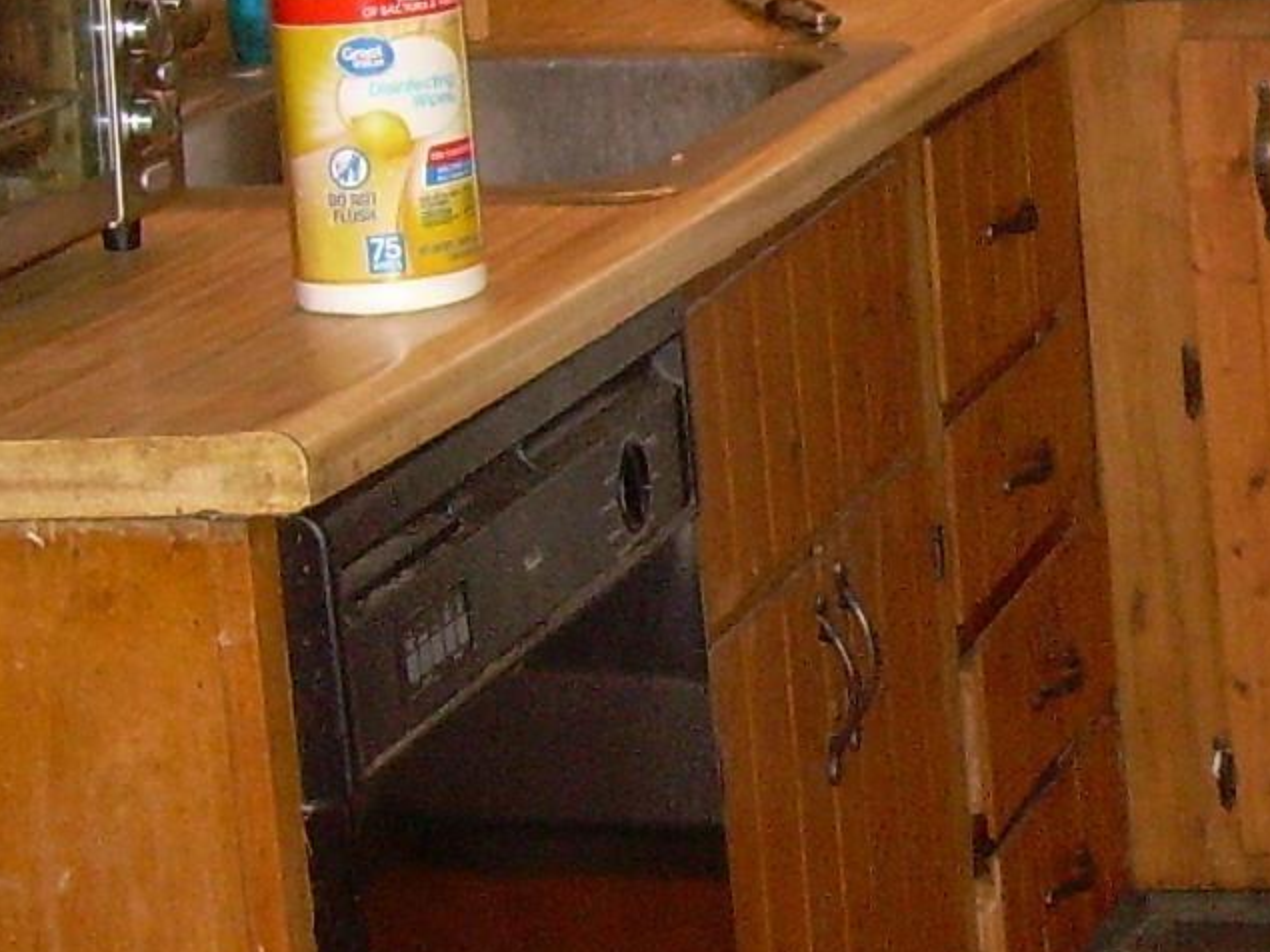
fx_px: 4989
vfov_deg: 10.9
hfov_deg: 14.0
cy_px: 280
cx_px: 1584
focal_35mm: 136
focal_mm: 6.3
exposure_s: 1/60
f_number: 2.8
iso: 200
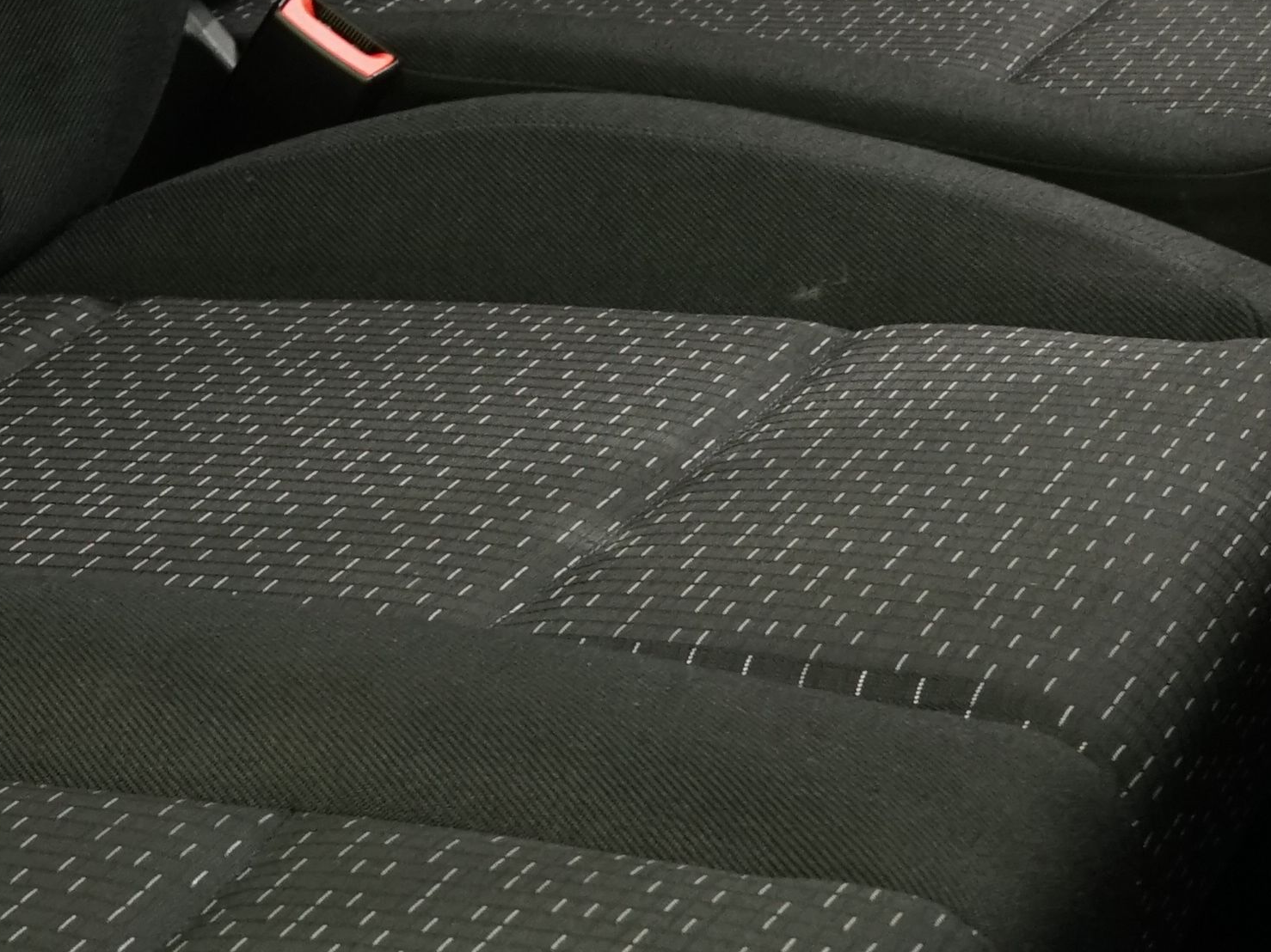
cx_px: 104
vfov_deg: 11.9
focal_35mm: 121
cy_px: -244
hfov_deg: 16.1
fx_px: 4442
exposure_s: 1/5
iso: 800
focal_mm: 31
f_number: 10
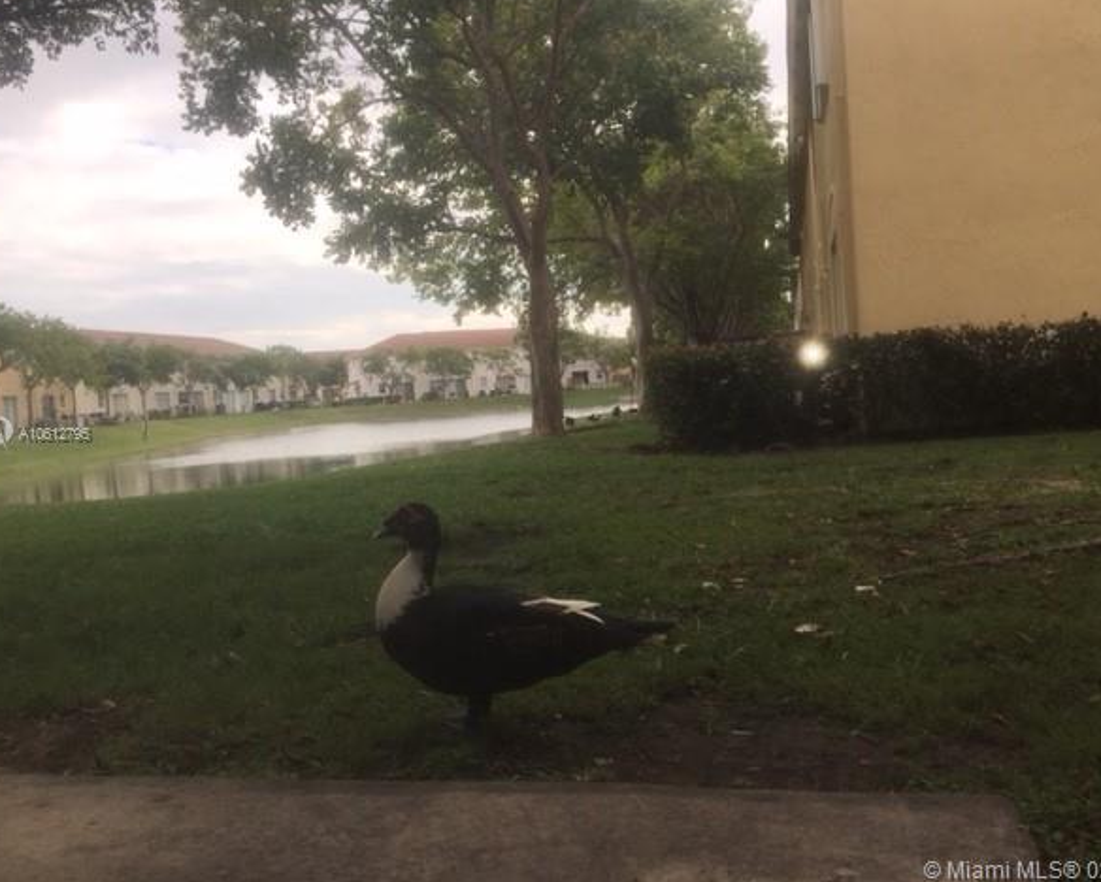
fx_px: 1011
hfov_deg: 57.1
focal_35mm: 31
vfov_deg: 47.2
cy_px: 435
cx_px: 577
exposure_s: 1/1014
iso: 32
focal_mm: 4.15
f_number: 2.2
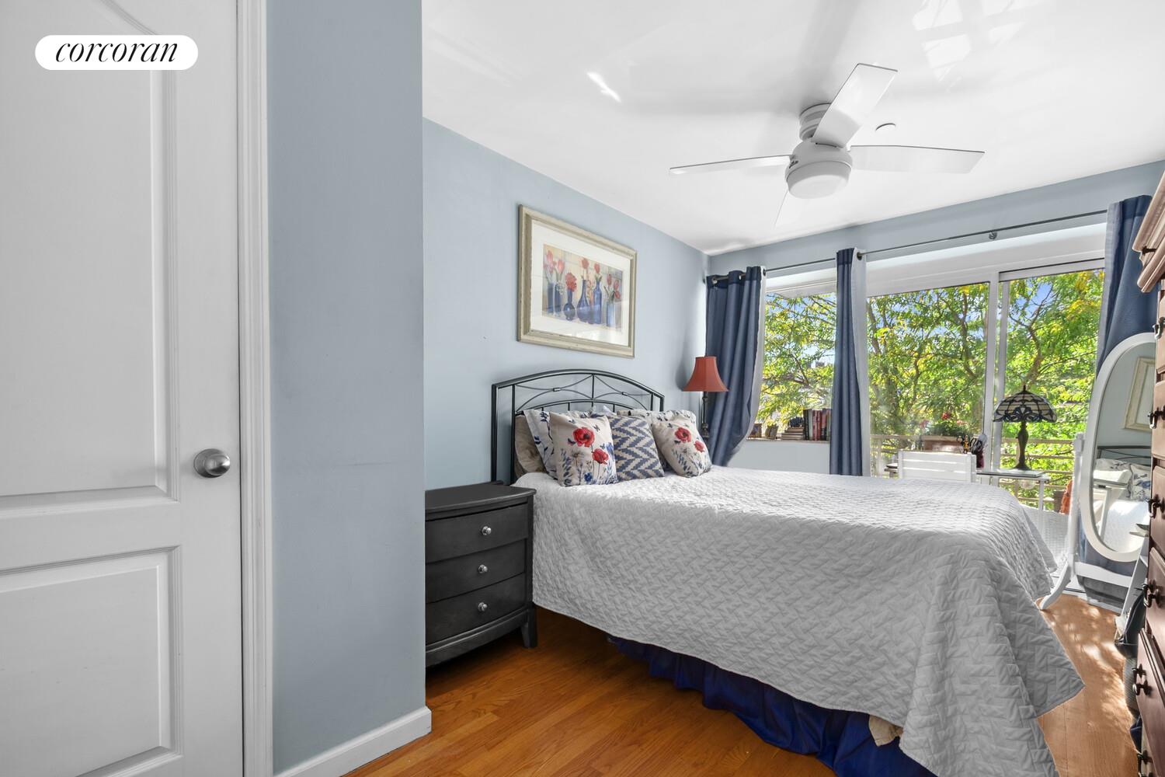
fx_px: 485
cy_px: 388
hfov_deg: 100.4
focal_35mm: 15
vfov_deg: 77.3
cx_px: 582
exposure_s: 4
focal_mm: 10
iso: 200
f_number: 11
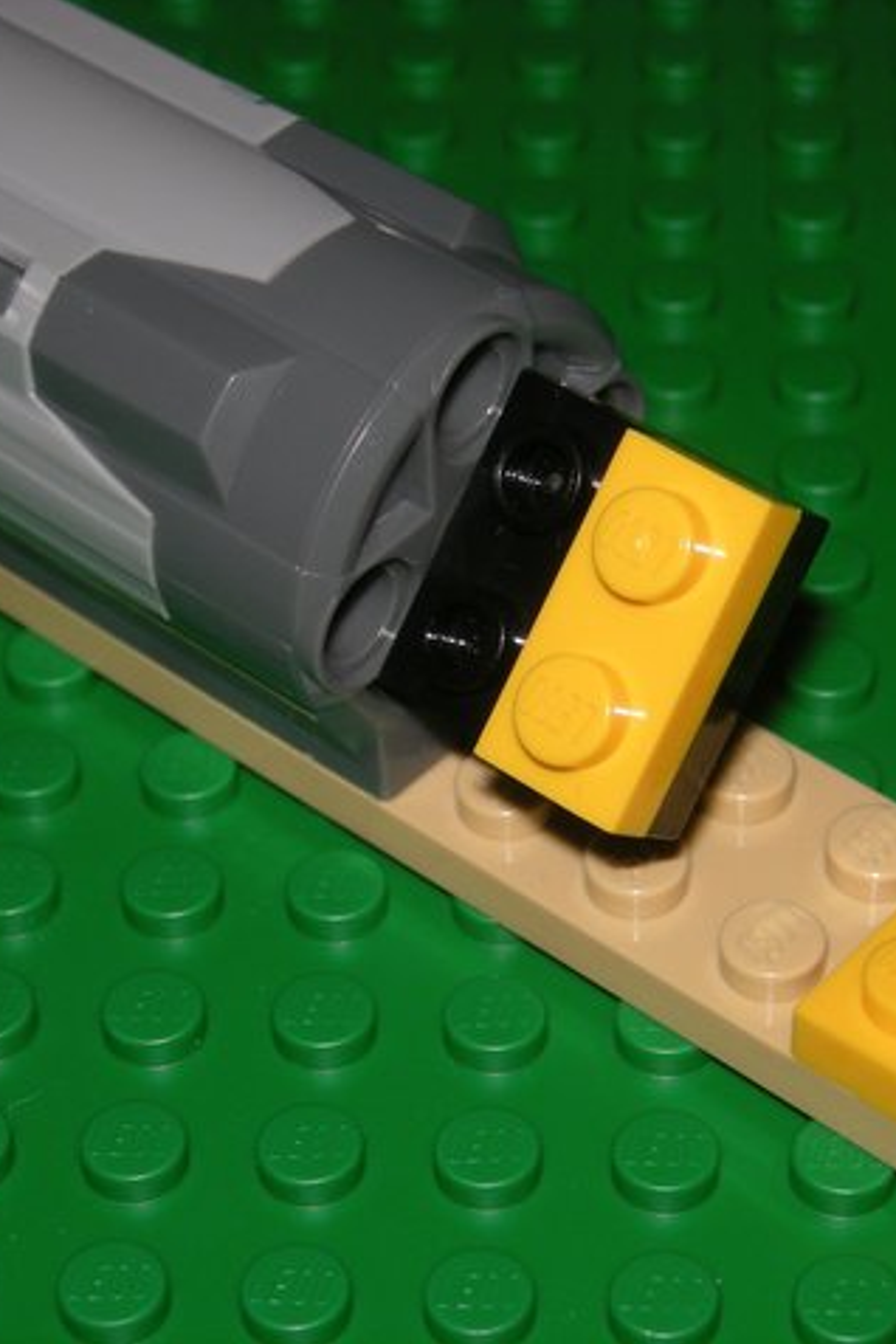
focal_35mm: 106
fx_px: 3957
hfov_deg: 12.9
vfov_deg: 19.3
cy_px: 671
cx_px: 499
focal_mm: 12.3
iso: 88
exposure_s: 1/60
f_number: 7.8
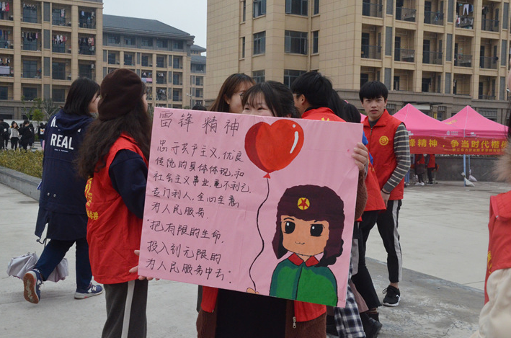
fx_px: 623
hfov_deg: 44.6
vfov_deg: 30.3
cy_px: 148
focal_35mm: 44
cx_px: 244
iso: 2000
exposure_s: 1/1000
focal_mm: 26
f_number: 16
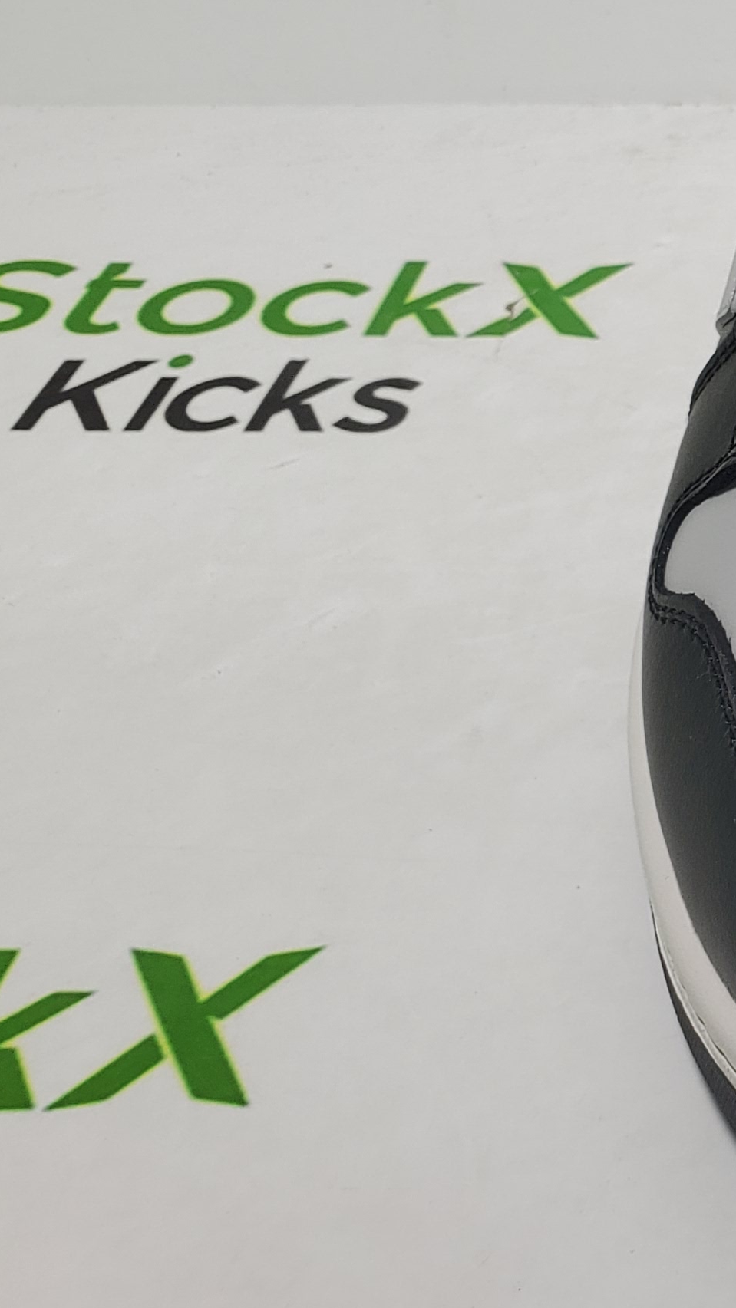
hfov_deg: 14.6
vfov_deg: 31.0
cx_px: 1505
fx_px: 2325
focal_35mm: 67
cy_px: 361
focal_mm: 4.3
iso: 50
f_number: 2.4
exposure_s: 1/276
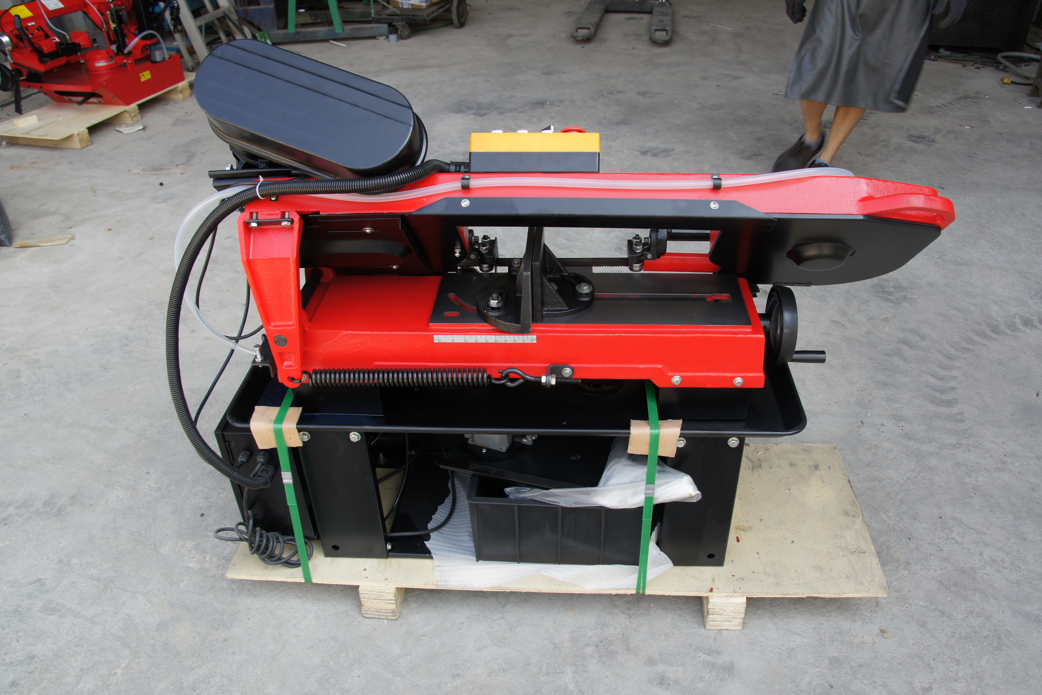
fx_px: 781
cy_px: 348
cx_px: 521
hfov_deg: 67.4
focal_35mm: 27
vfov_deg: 47.9
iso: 200
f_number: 6.3
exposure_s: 1/60
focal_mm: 18
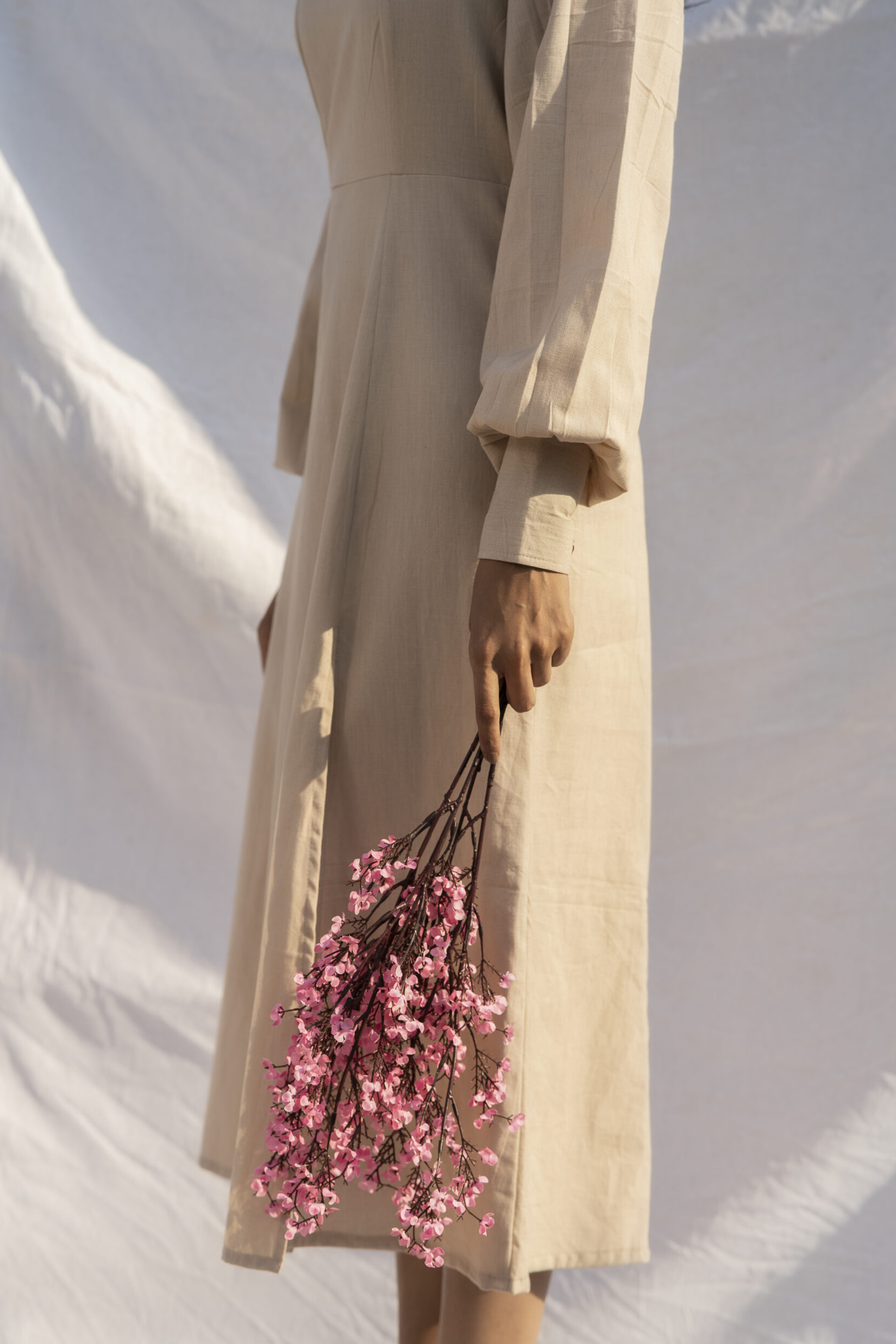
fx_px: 3285
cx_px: 462
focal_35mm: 88
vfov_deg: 23.1
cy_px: 695
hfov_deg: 15.5
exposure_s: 1/800
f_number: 4
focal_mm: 85
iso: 100
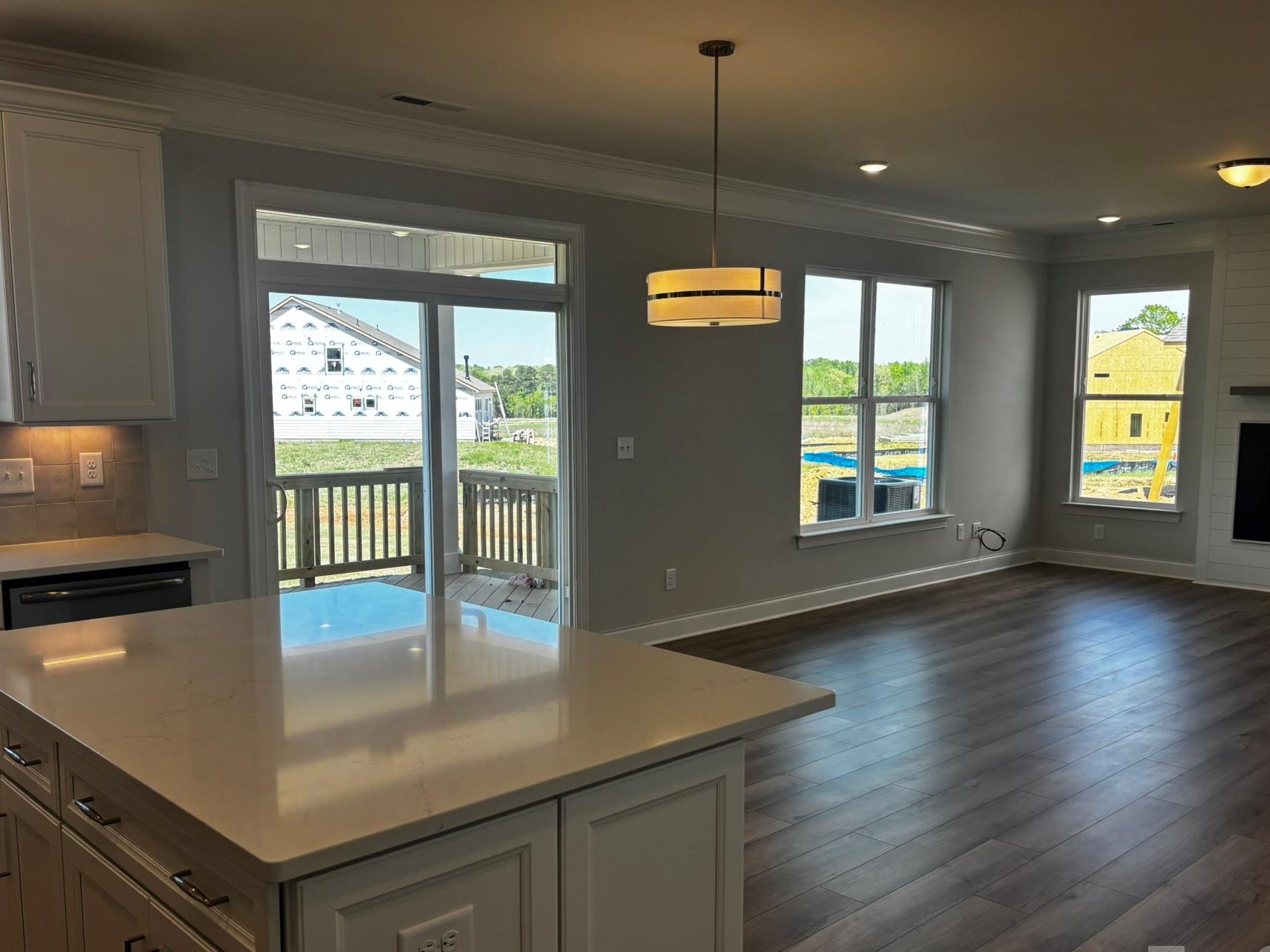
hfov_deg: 58.4
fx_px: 1137
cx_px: 627
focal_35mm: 31
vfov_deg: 45.4
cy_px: 523
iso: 50
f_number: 1.6
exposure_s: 1/356
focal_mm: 5.96
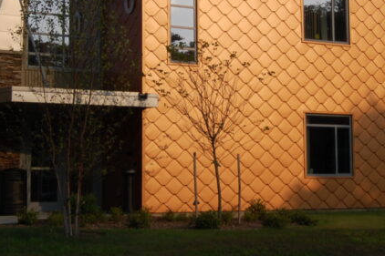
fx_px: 855
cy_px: 78
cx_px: 188
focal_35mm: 80
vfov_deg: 17.0
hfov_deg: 25.4
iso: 200
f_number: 11
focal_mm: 22
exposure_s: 1/500
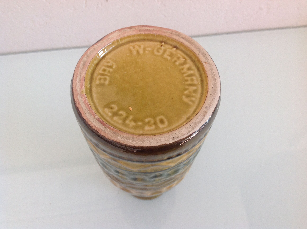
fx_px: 310
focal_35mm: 35
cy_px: 114
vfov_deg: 40.6
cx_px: 154
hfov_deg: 52.7
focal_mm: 4.28
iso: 80
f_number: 2.4
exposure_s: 1/120
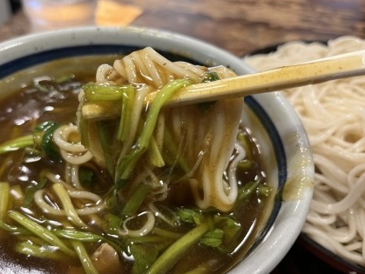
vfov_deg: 45.5
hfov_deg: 58.0
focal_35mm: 31
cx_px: 151
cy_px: 147
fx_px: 327
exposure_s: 1/50
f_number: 1.6
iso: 500
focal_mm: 5.1
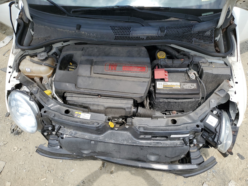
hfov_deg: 67.3
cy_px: 93
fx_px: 186
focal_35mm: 26
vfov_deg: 53.1
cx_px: 124
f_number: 1.5
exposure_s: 1/2000
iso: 50
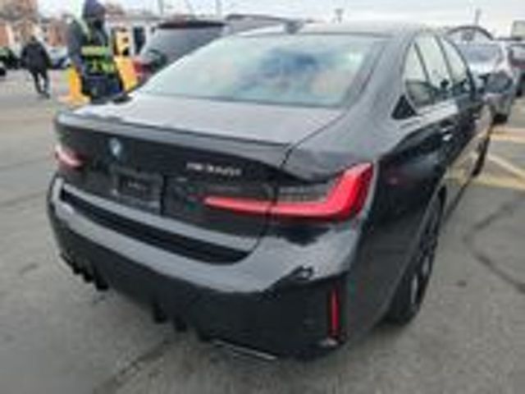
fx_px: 364
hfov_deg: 71.6
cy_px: 197
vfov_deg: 56.8
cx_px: 262
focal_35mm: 24
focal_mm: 6.7
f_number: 1.8
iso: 50
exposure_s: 1/183
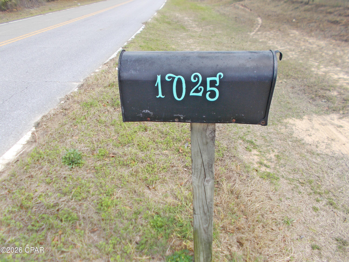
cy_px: 131
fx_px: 262
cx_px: 174
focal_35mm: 26
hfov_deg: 67.3
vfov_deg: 53.1
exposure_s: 1/320
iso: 80
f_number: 3.2
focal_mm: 4.6
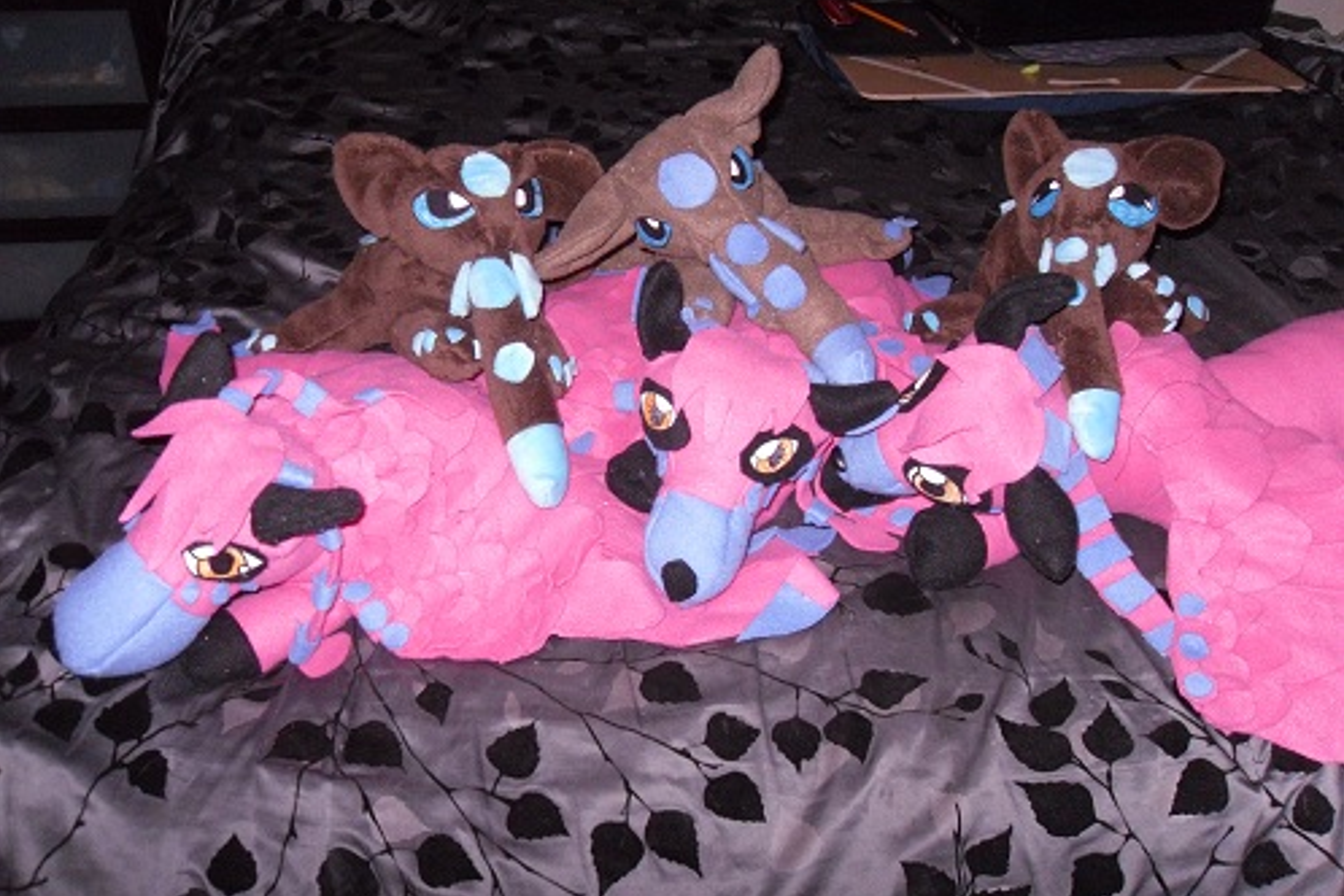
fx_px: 1755
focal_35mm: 47
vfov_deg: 28.6
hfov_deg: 41.9
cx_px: 672
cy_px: 425
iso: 400
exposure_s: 1/45
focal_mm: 6.3
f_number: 8.2
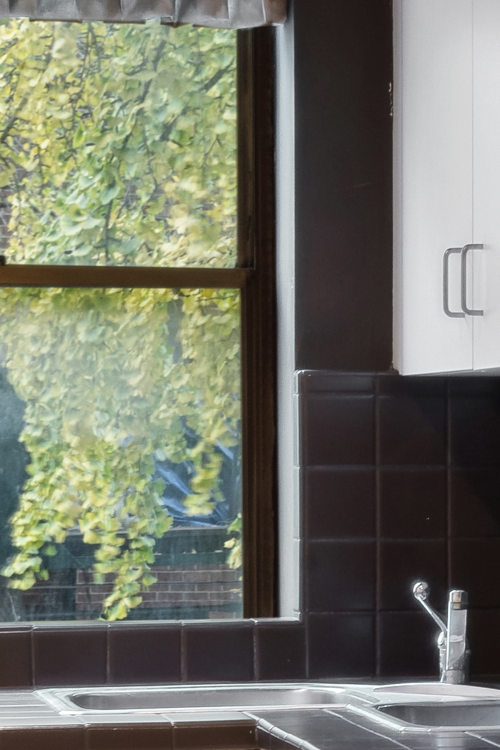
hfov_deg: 9.5
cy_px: 523
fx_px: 2958
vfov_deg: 14.4
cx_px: 673
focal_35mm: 142
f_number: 16
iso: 200
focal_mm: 26
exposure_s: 1.3
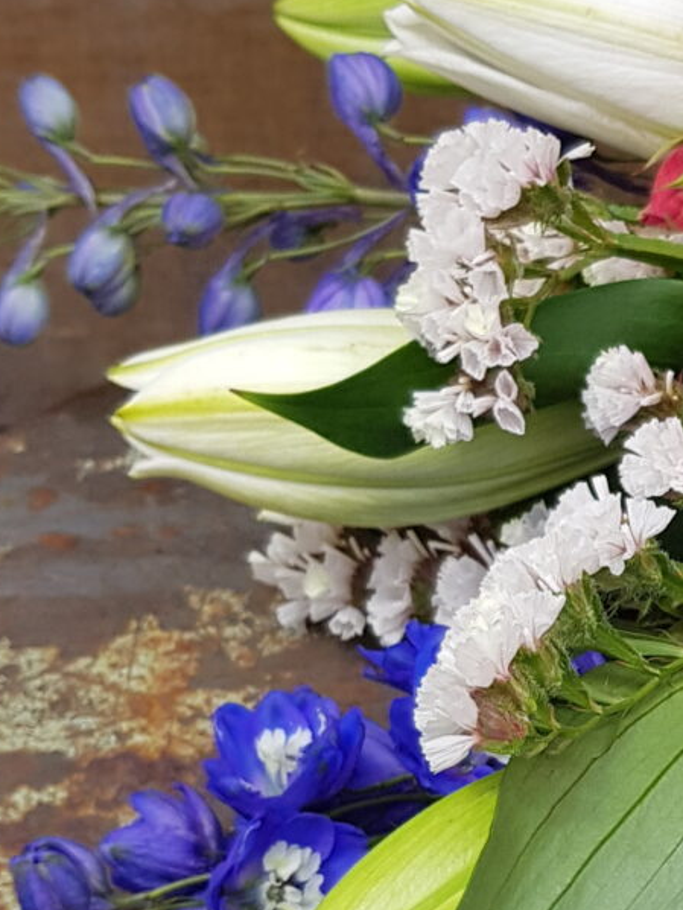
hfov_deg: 15.5
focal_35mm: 89
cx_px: 975
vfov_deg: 21.8
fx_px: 2340
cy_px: 697
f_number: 1.7
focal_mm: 4.2
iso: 40
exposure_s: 1/1184
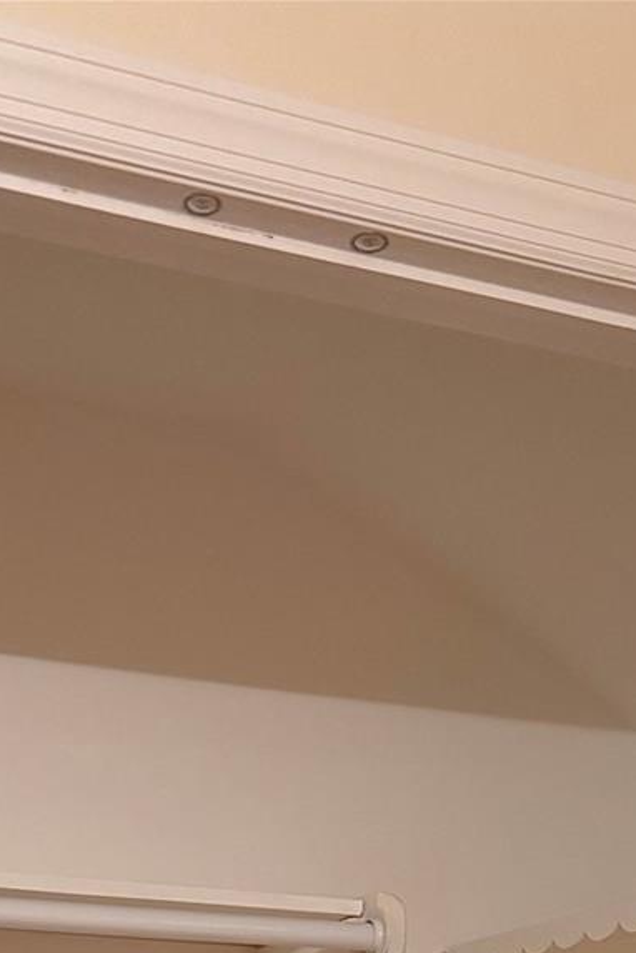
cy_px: 1278
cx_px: 286
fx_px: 1773
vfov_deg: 25.4
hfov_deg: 20.3
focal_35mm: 67
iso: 800
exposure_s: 1/60
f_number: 1.78
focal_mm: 6.76
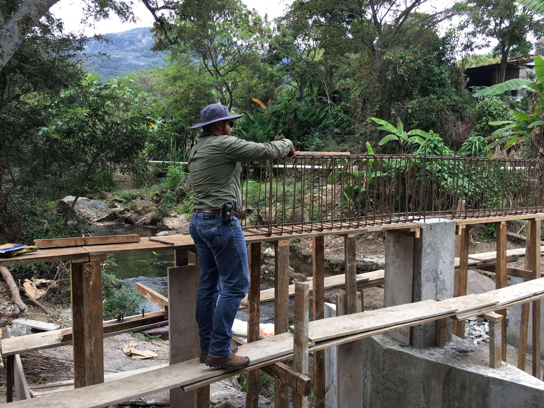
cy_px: 204
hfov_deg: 61.7
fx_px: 456
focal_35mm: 29
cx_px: 272
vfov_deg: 48.2
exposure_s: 1/161
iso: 25
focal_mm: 4.15
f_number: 2.2
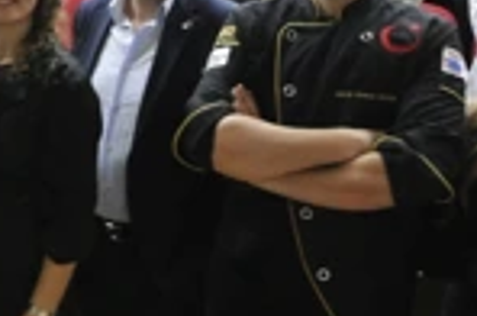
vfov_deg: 15.0
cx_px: -61
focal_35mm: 89
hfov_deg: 21.6
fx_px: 1177
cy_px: -19
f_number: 5.6
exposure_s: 1/13
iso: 1250
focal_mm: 20
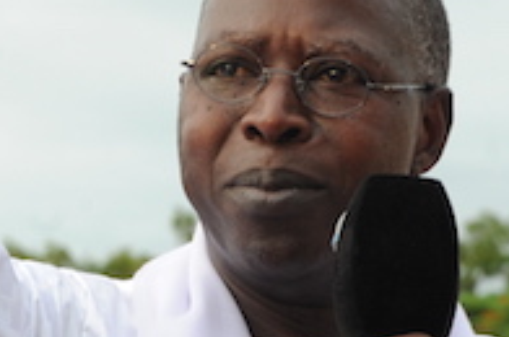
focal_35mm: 286
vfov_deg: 4.8
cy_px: 210
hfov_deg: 7.2
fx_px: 4037
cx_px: 200
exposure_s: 1/125
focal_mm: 70
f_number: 8
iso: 800
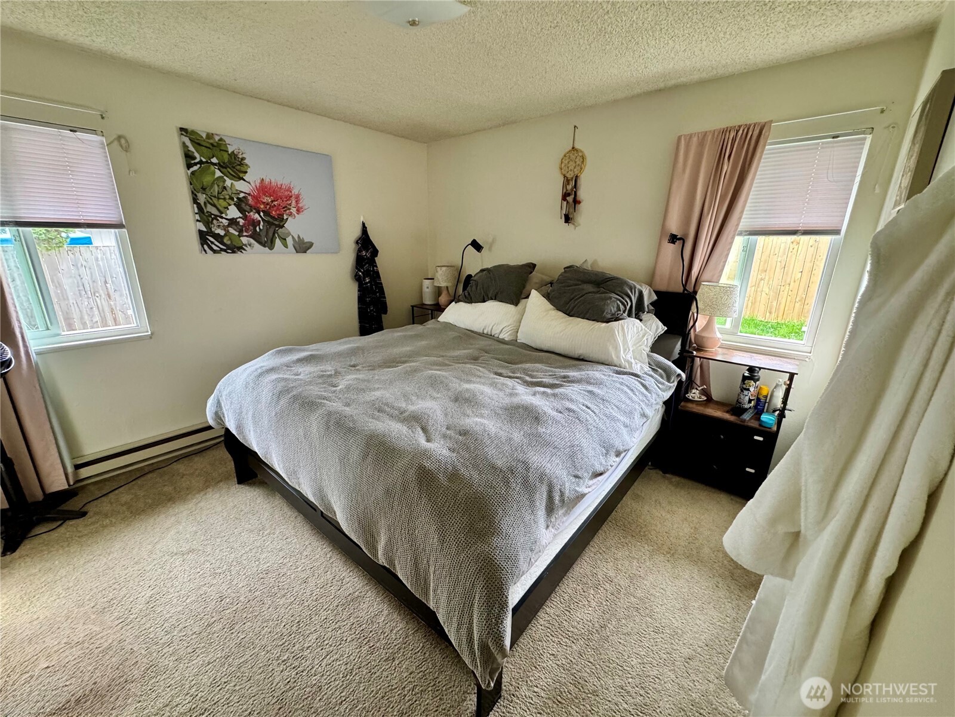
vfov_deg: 85.7
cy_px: 358
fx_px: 386
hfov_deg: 102.1
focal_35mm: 14
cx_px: 478
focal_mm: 2.22
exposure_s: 1/60
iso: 320
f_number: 2.2
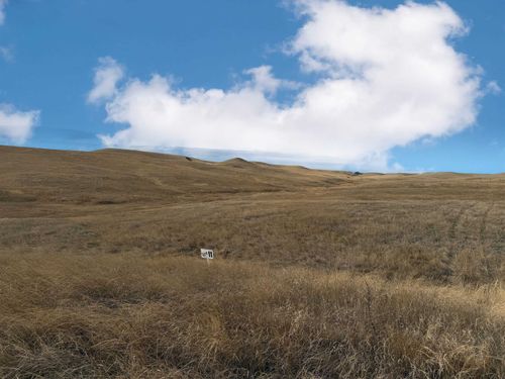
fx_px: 350
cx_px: 252
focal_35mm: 24
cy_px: 190
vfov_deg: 56.8
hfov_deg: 71.6
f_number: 1.78
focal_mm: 6.76
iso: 80
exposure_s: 1/6173
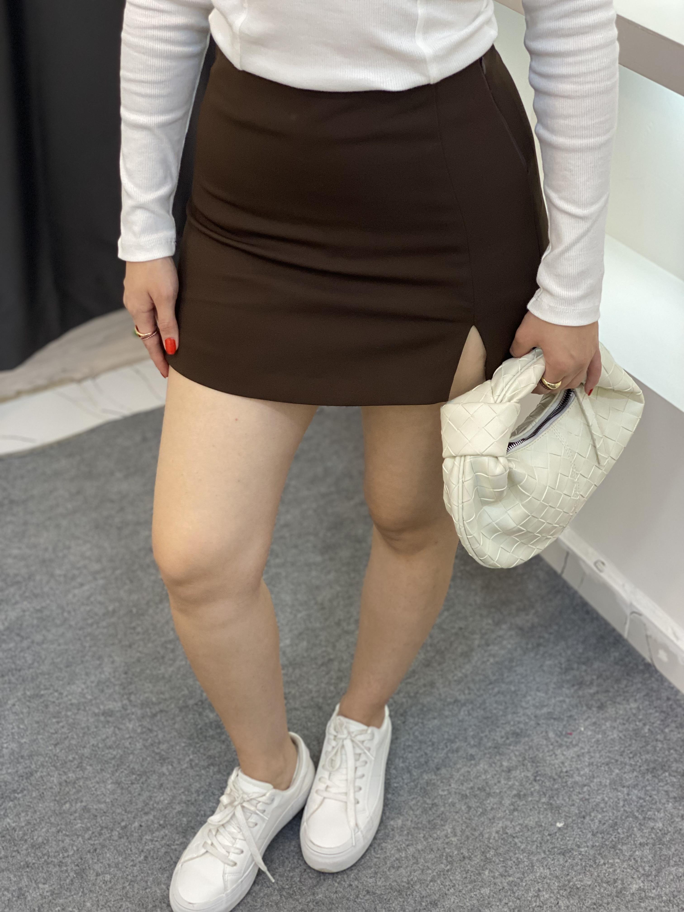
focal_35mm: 52
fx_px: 1370
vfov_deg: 36.8
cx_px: 342
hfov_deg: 28.0
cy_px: 456
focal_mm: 6
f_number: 2
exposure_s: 1/100
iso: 160
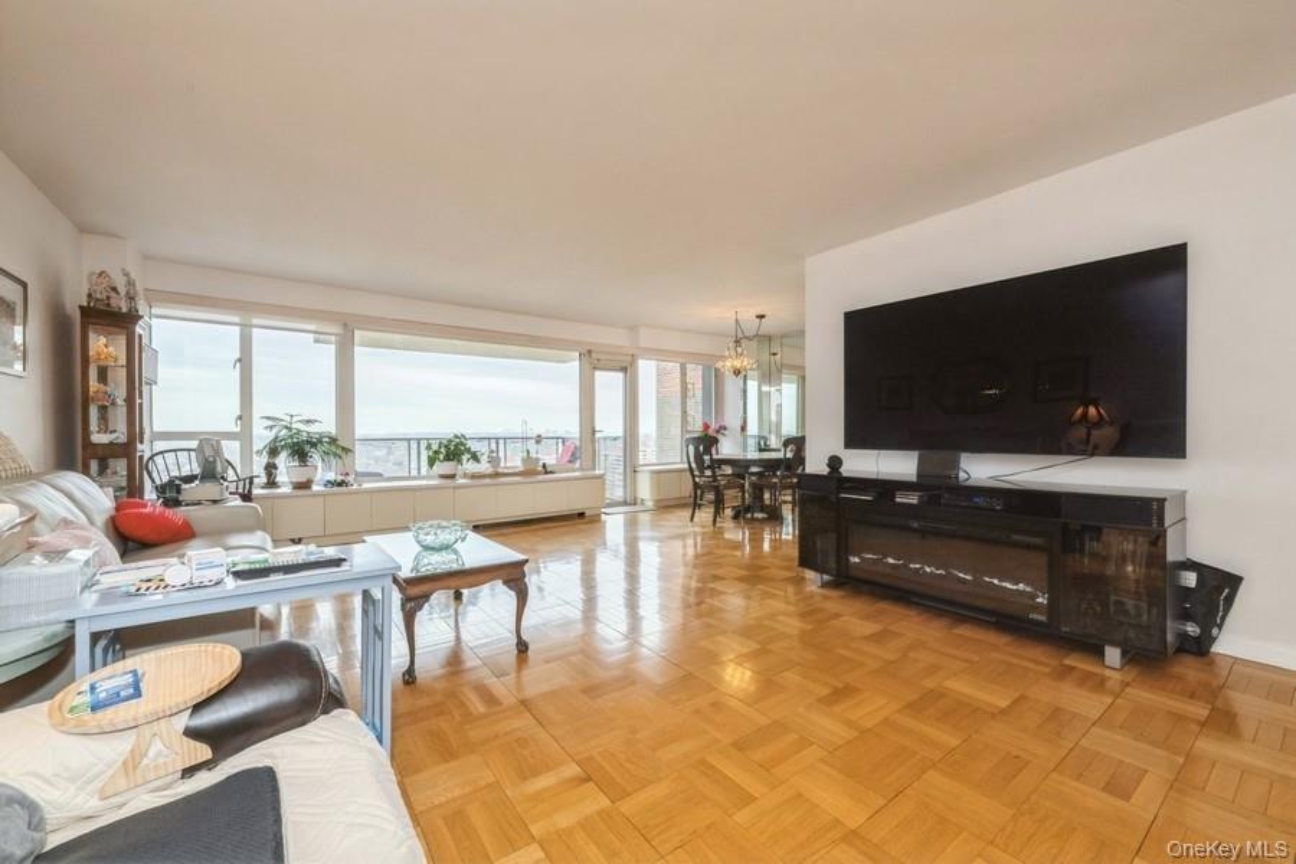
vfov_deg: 81.2
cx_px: 648
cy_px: 432
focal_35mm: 14
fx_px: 504
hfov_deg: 104.3
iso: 400
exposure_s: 1/50
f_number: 11
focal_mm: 14
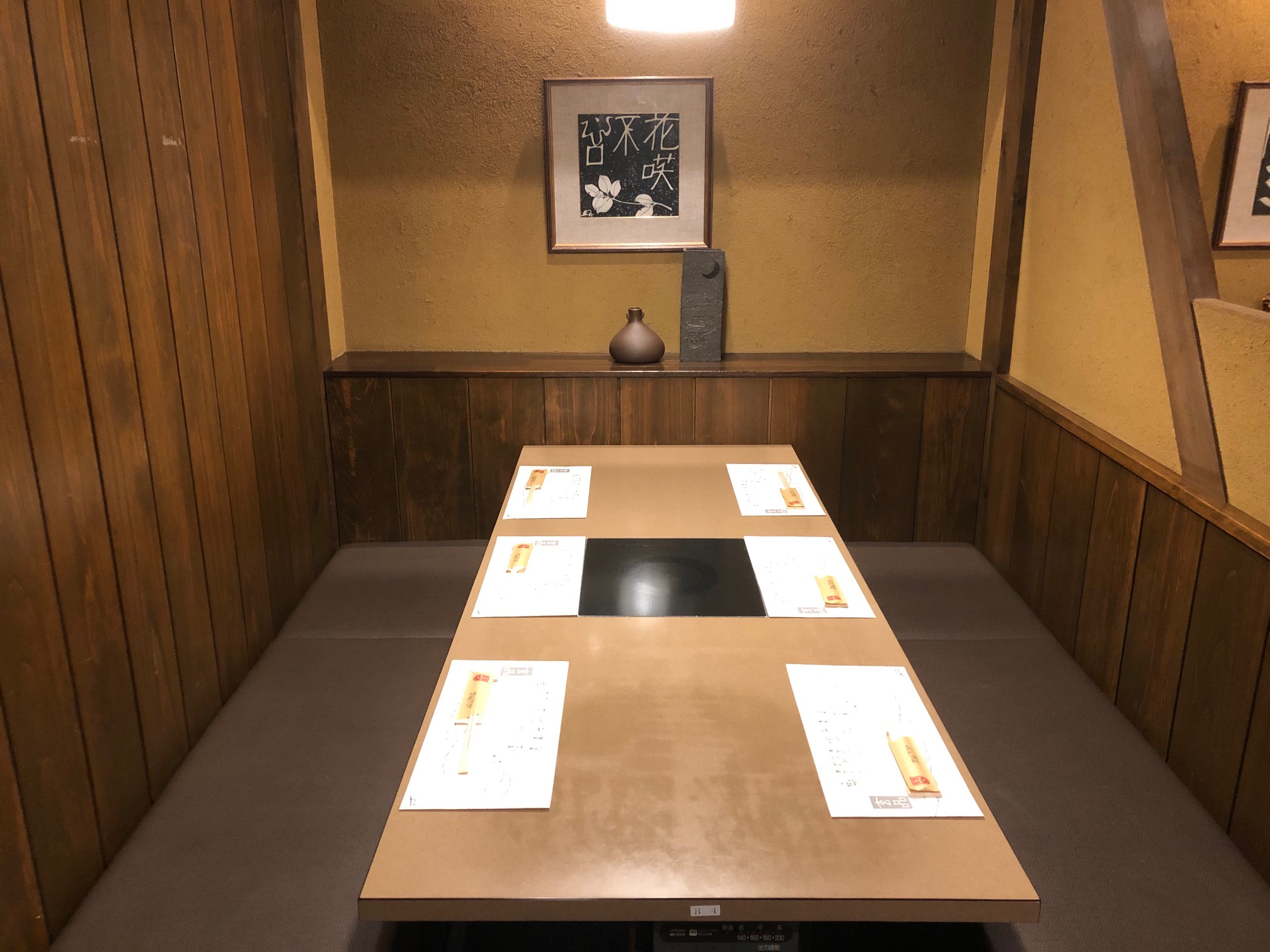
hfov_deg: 63.4
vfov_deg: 49.7
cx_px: 635
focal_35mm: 28
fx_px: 1027
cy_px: 476
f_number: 1.8
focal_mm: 3.99
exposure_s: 1/6
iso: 80
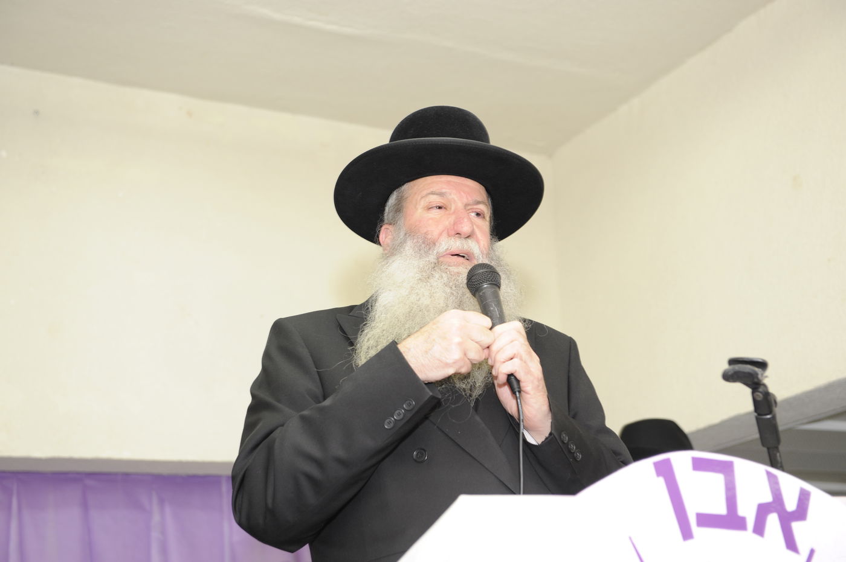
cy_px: 281
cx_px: 423
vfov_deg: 21.9
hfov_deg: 32.4
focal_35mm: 62
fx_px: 1456
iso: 800
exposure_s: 1/100
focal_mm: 62
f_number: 4.5
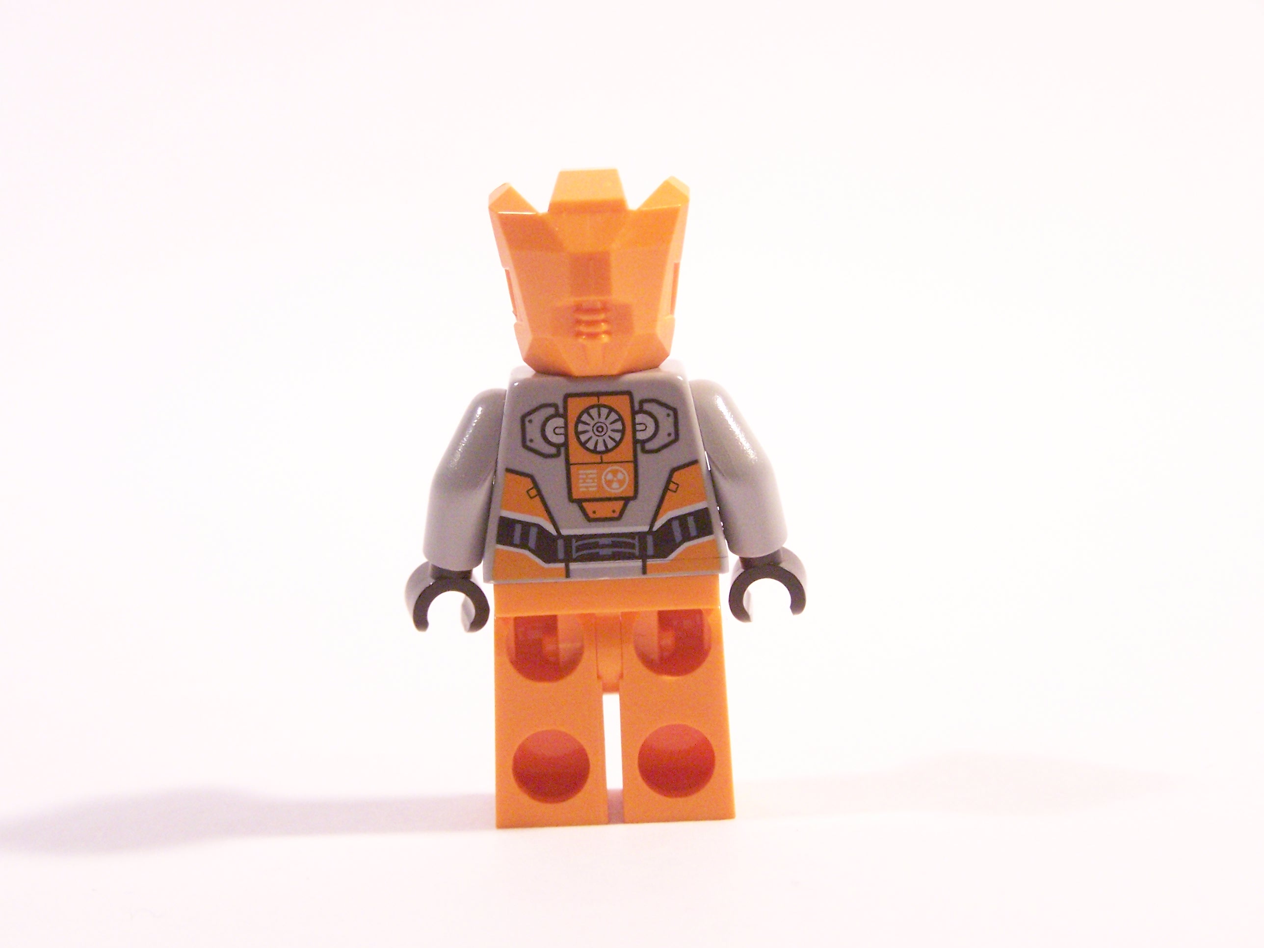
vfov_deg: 19.6
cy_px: 474
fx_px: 2739
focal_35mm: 75
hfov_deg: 26.0
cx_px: 632
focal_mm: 12.4
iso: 400
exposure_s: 1/45
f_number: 3.2
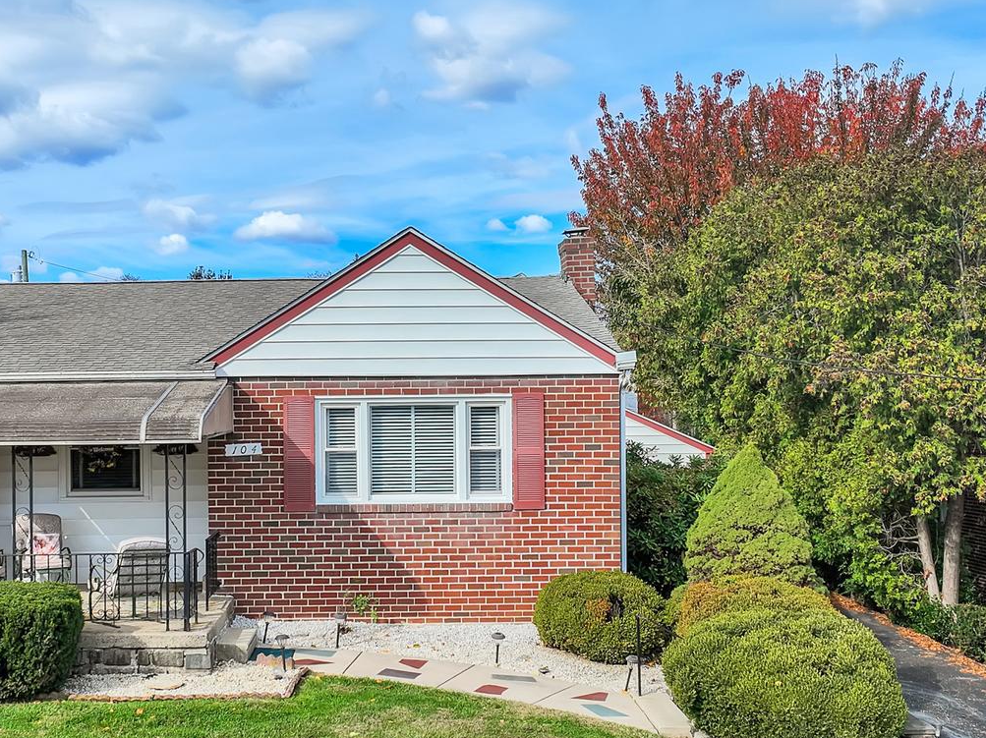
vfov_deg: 29.6
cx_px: 375
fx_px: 1395
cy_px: 421
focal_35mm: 49
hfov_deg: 38.7
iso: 150
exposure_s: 1/1600
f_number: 2.8
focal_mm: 12.29
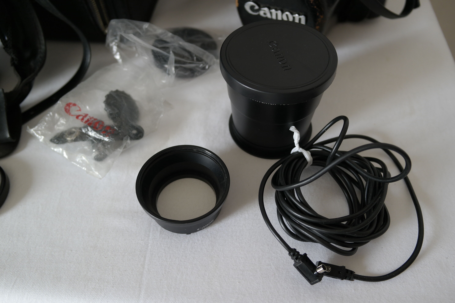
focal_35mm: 30
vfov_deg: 43.6
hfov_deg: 61.9
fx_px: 379
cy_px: 152
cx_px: 228
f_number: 3.5
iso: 200
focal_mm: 20
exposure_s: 1/40
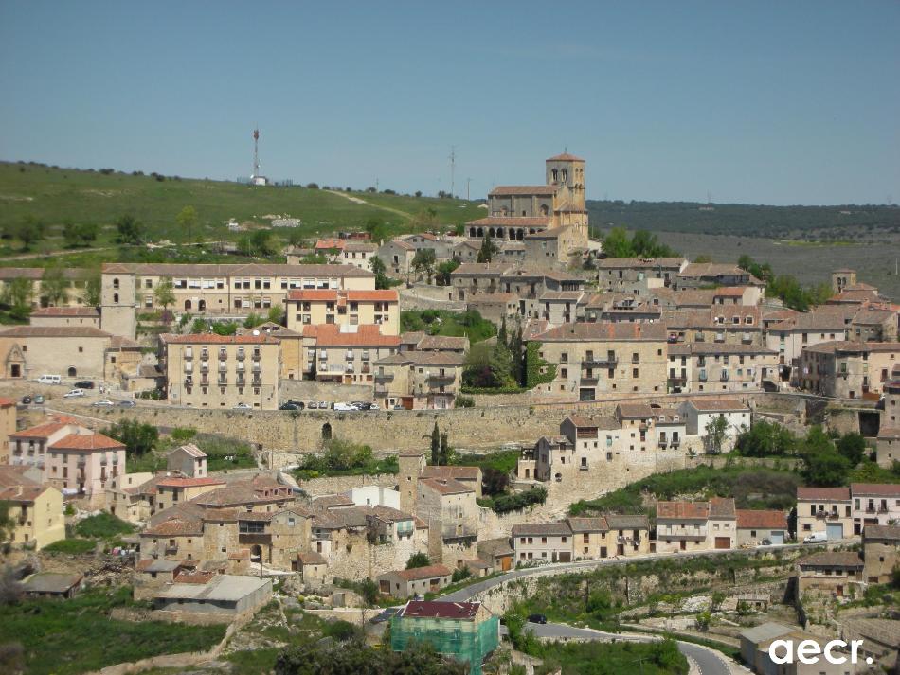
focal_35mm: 105
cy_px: 338
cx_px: 450
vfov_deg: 14.1
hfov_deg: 18.7
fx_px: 2731
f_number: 5.4
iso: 50
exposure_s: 1/361
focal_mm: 17.4
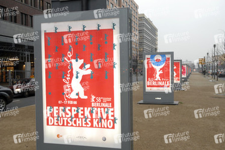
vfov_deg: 32.0
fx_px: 263
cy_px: 75
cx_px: 112
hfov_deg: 46.3
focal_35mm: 42
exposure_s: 1/125
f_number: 4.5
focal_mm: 28
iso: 800
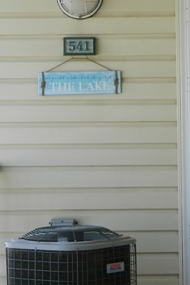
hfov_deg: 6.2
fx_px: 1749
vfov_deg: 9.3
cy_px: 135
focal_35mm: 221
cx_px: 189
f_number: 4.2
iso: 80
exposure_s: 1/100
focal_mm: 15.1
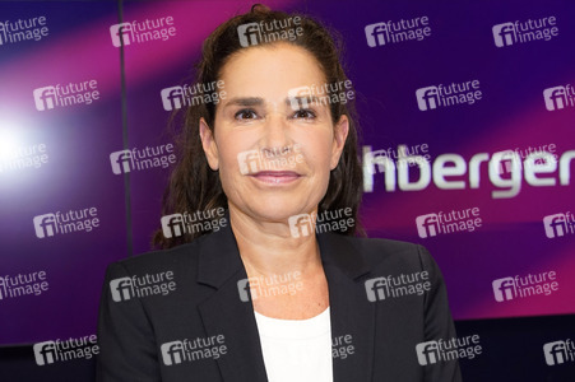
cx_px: 288
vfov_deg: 26.0
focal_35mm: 52
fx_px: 830
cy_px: 191
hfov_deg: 38.2
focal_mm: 52
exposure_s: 1/160
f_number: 5.6
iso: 2000
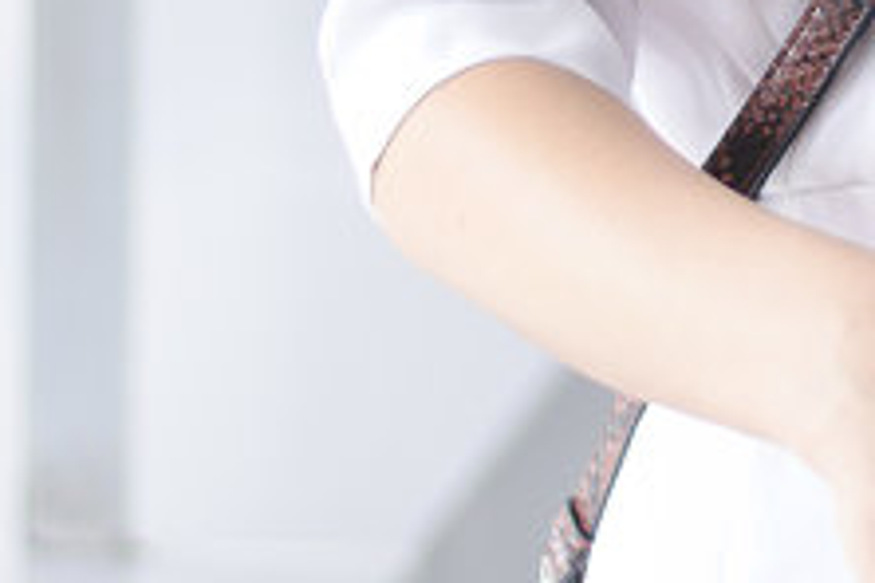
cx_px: 1411
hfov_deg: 5.7
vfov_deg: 3.8
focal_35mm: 360
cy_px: -725
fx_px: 8749
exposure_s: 1/250
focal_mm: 50
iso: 320
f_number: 2.2
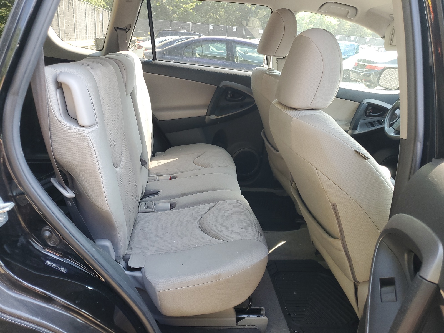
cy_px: 166
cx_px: 222
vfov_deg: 53.1
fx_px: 333
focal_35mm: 26
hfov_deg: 67.3
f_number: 1.5
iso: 59
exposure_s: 1/120
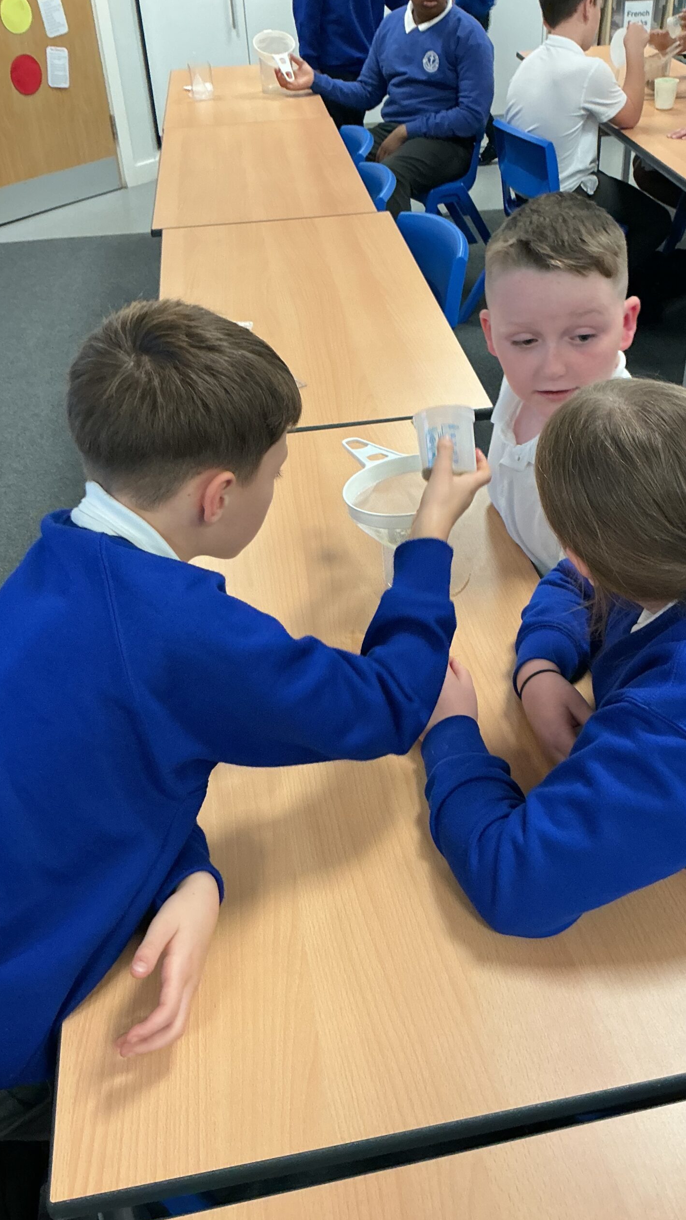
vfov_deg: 61.0
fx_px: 1035
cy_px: 613
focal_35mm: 32
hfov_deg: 36.6
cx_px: 394
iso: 125
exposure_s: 1/50
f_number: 1.8
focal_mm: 3
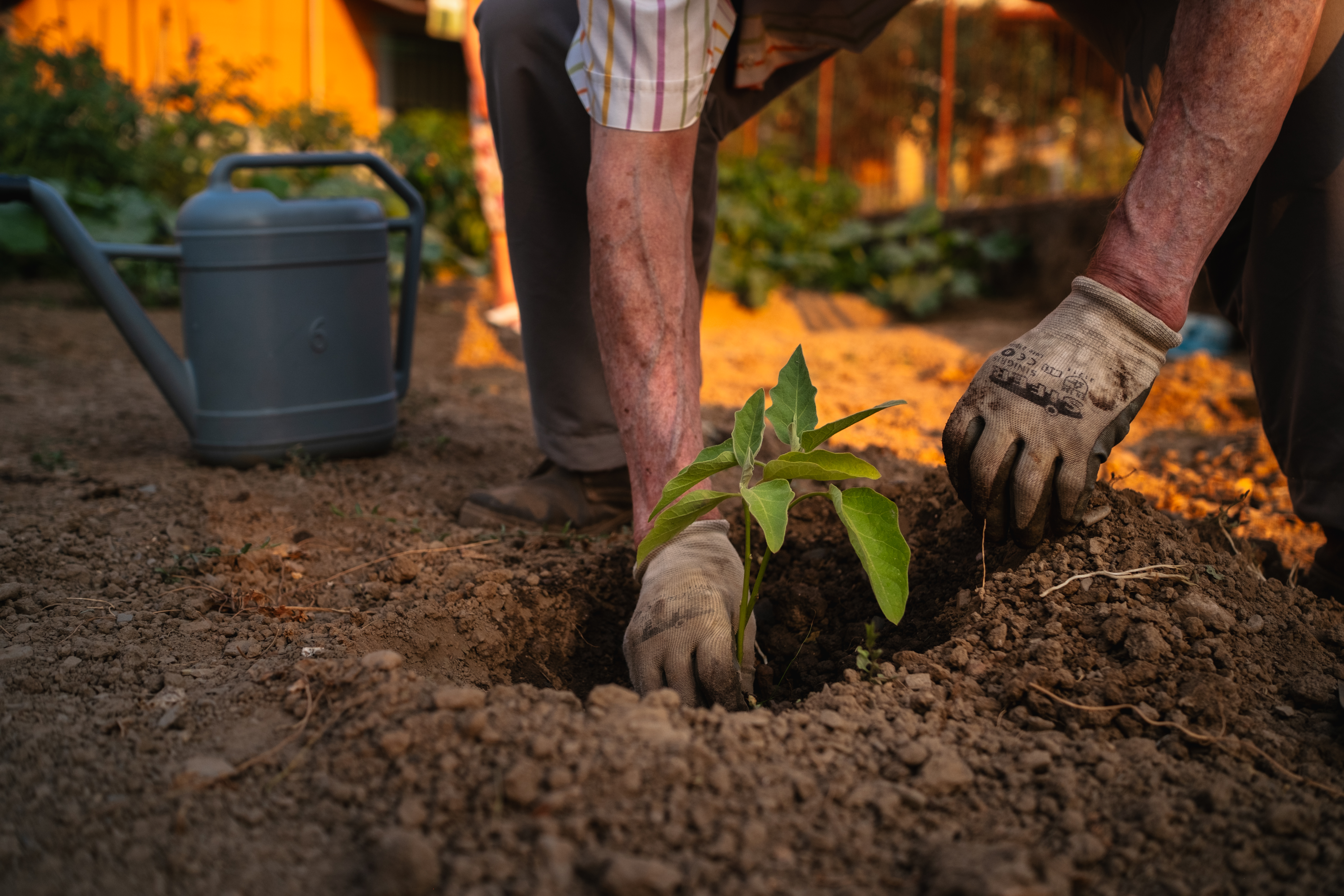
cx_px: 672
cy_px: 448
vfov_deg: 35.1
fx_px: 1419
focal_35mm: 38
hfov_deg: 50.7
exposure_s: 1/1000
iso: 160
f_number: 2.5
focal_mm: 25
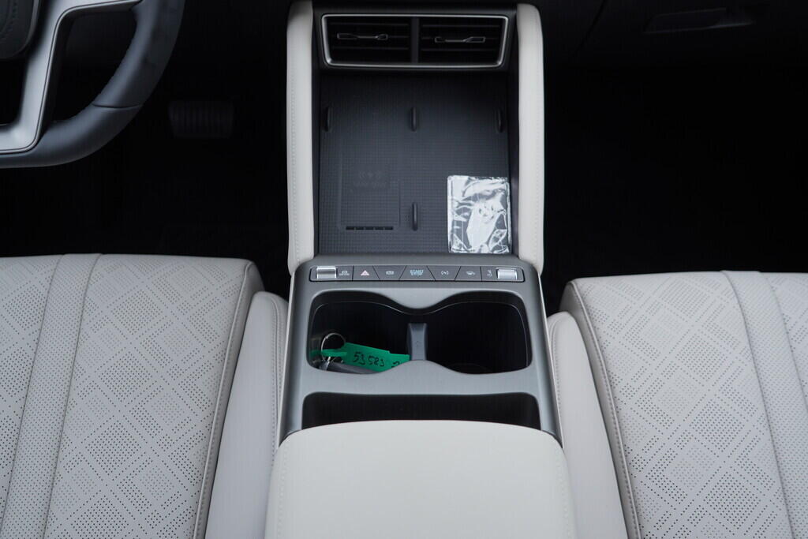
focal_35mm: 36
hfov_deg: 53.1
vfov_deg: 36.9
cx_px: 404
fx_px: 808
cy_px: 270
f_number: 2.8
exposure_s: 1/40
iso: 125
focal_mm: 24
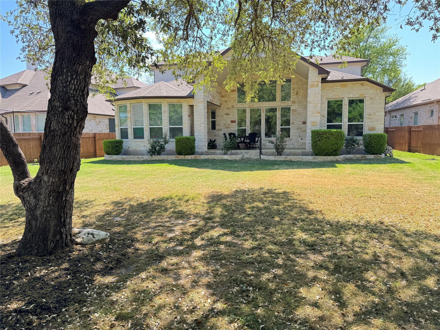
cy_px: 165
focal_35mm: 24
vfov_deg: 56.8
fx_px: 305
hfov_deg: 71.6
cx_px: 220
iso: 80
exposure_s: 1/402
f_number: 1.78
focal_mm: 6.76
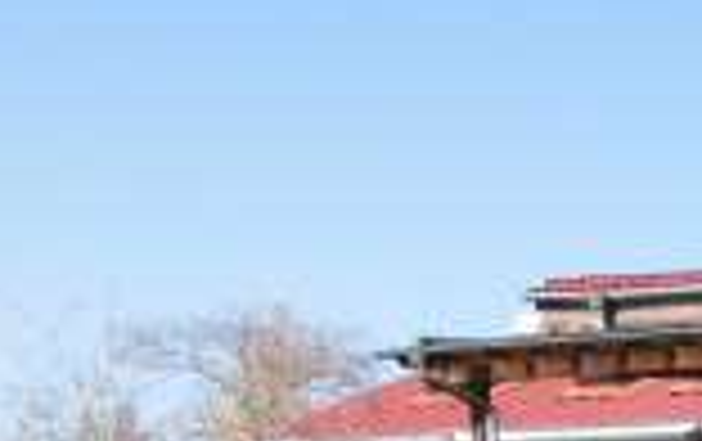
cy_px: 974
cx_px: 1411
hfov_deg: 15.2
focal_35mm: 110
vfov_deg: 10.6
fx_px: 2108
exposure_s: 1/500
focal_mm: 4.5
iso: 80
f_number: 3.5
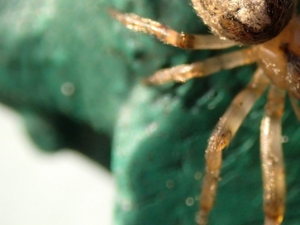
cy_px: 74
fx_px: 1412
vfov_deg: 9.1
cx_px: 283
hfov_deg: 12.0
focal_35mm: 163
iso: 400
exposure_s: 1/320
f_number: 5.6
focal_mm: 13.47
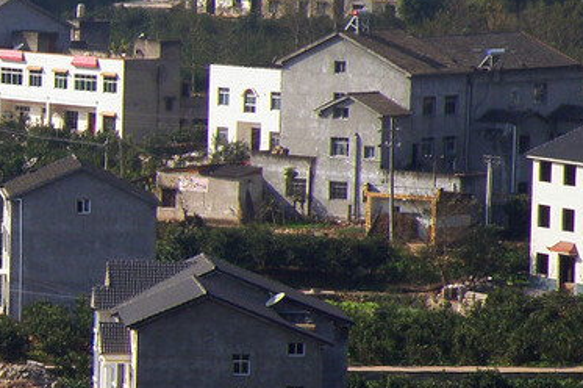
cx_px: -197
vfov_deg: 3.1
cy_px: 321
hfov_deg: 4.6
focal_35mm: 442
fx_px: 7151
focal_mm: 23.37
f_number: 5.6
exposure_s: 1/250
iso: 64
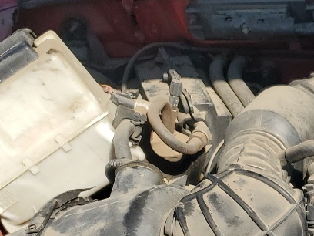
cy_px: 333
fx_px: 925
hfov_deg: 17.2
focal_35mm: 102
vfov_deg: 13.8
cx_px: 483
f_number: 1.5
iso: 50
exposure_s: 1/2500
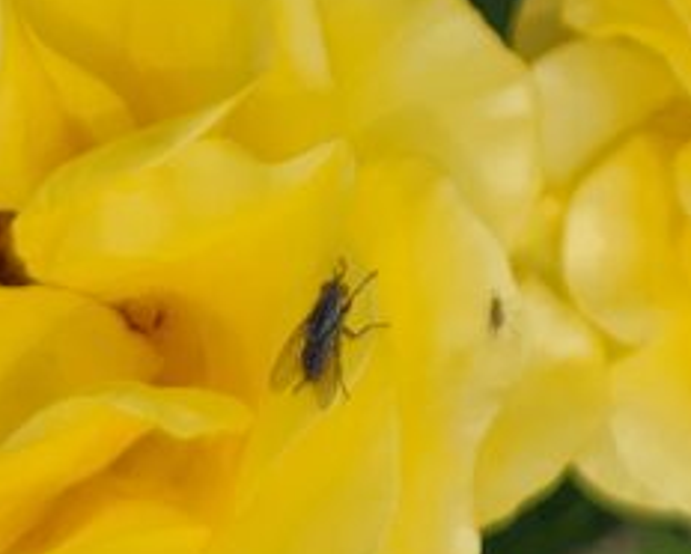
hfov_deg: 18.8
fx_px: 2026
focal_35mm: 99
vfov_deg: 14.4
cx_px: 712
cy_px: -310
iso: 20
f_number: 1.8
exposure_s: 1/1480
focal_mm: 5.4
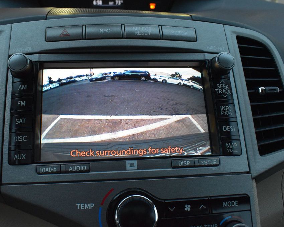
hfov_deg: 52.7
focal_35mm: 34
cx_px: 123
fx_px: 286
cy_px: 114
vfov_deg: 43.3
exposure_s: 1/60
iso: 2500
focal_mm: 20
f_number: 8
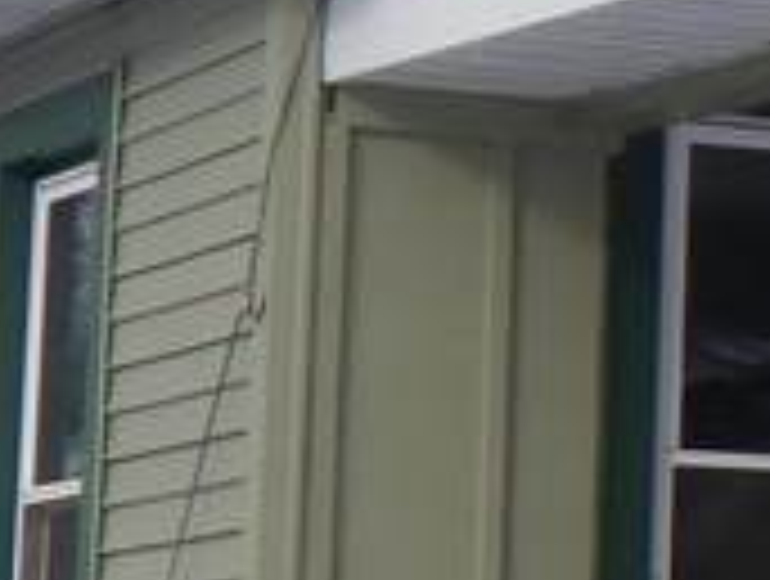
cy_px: 4
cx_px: 1418
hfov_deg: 9.0
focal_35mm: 209
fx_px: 4659
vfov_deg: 7.1
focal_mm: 5
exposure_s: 1/1000
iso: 125
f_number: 4.2
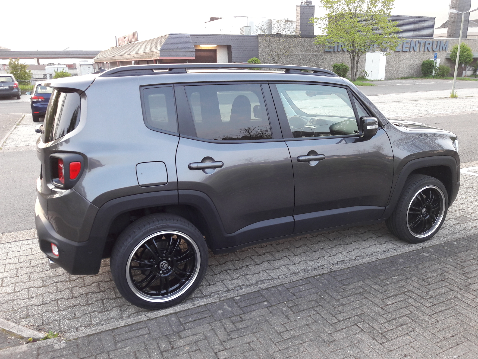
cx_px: 239
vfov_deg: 49.7
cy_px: 180
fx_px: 387
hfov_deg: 63.4
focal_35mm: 28
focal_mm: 3.7
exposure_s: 1/33
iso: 50
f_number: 1.9
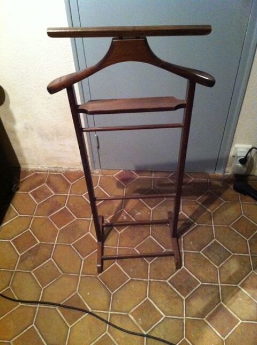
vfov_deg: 52.7
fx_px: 348
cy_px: 172
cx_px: 128
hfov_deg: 40.6
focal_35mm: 35
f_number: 2.8
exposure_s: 1/15
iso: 640
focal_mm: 3.85
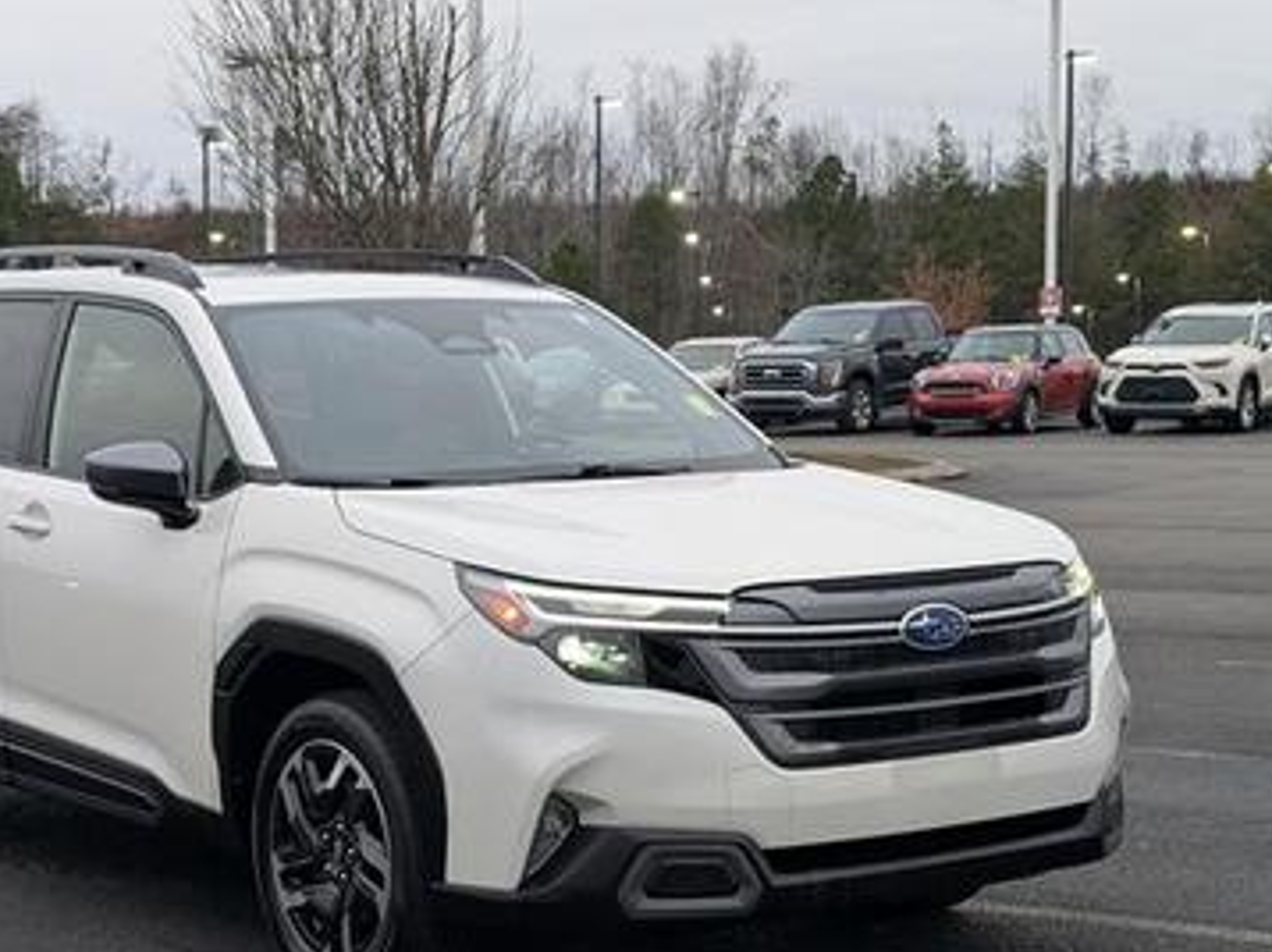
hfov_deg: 28.1
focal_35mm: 69
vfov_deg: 21.2
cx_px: 462
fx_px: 2534
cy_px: 607
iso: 290
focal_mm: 6.9
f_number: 1.68
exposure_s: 1/417
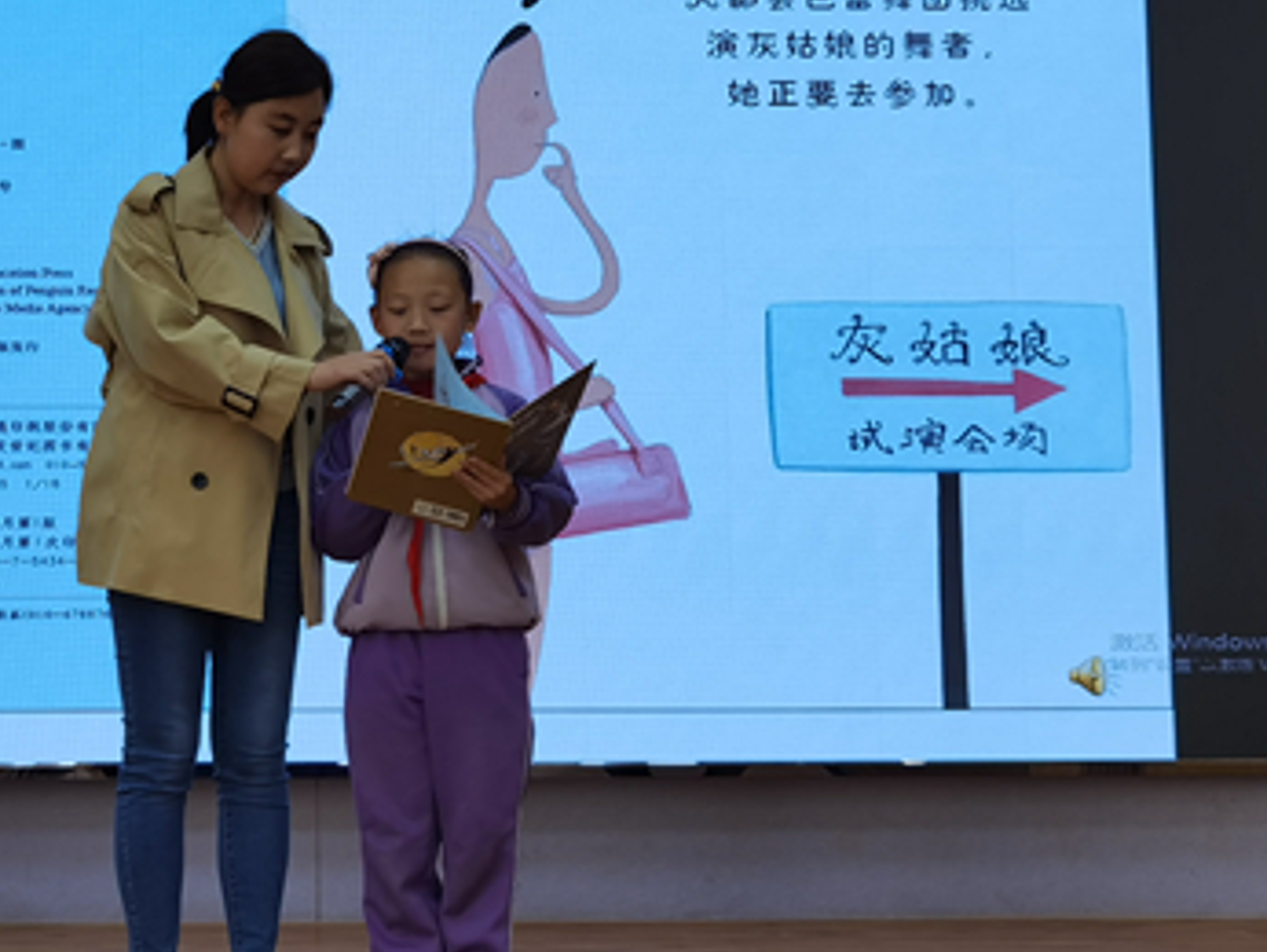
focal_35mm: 71
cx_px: 231
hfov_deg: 26.8
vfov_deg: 20.7
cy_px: 348
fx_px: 2601
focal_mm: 6.71
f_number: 1.9
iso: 50
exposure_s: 1/118
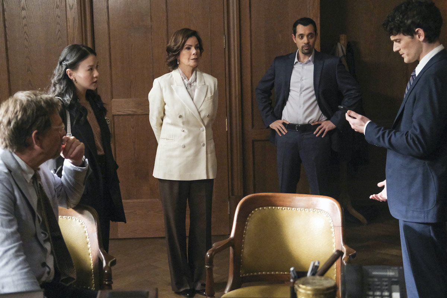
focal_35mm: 53
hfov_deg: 37.5
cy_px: 149
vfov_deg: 25.5
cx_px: 224
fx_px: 658
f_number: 2.8
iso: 10000
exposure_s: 1/320
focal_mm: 35
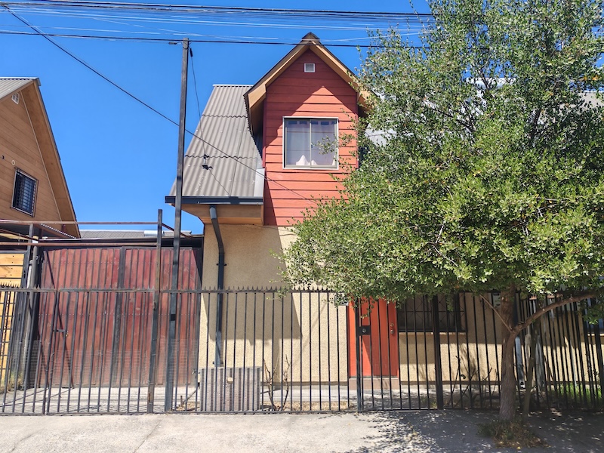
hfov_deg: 65.3
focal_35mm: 27
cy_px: 226
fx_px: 471
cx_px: 302
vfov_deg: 51.4
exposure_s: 1/1300
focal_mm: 5.52
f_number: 1.95
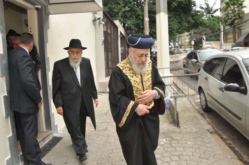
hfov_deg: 62.0
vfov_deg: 43.5
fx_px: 207
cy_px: 82
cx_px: 124
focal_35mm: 30
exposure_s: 1/60
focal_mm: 20
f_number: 14
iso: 640
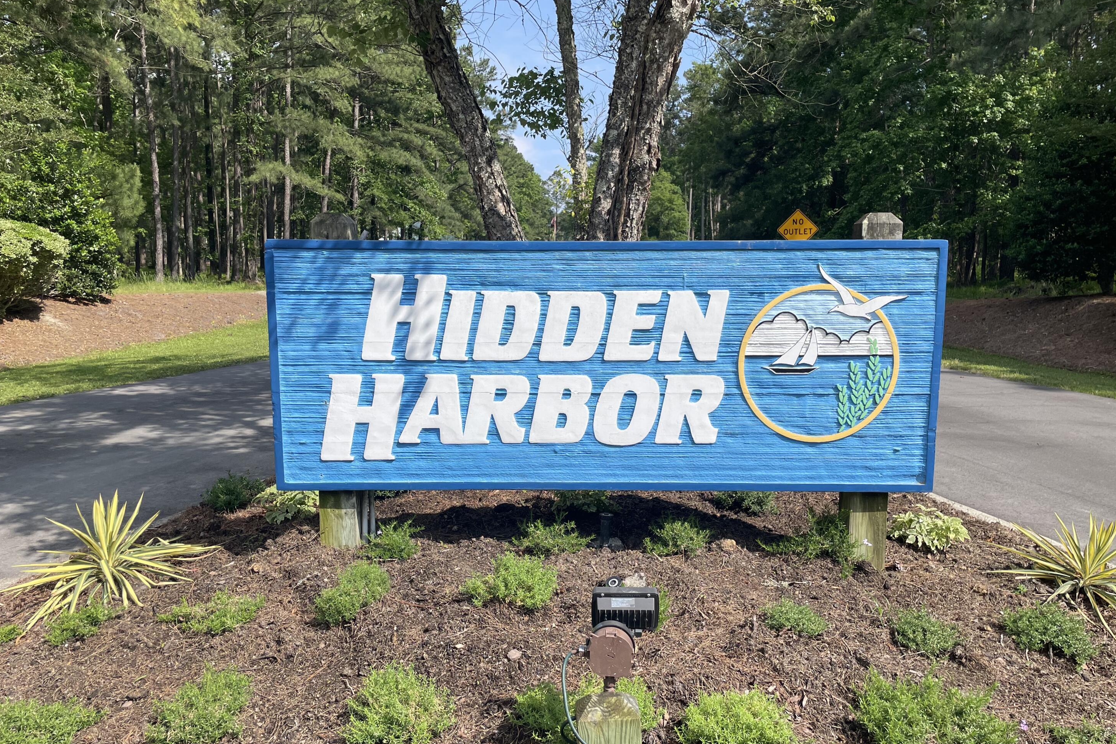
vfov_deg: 46.4
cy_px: 391
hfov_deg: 65.5
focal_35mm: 28
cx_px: 558
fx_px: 868
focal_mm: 4.2
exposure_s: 1/2882
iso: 32
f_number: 1.6
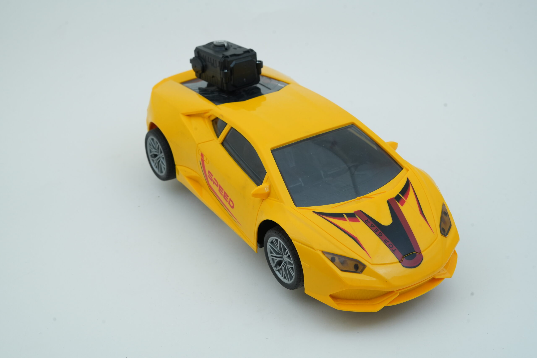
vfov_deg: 27.0
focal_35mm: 50
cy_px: 179
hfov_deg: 39.6
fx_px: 746
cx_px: 268
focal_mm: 50
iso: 1000
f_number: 10
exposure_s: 1/100
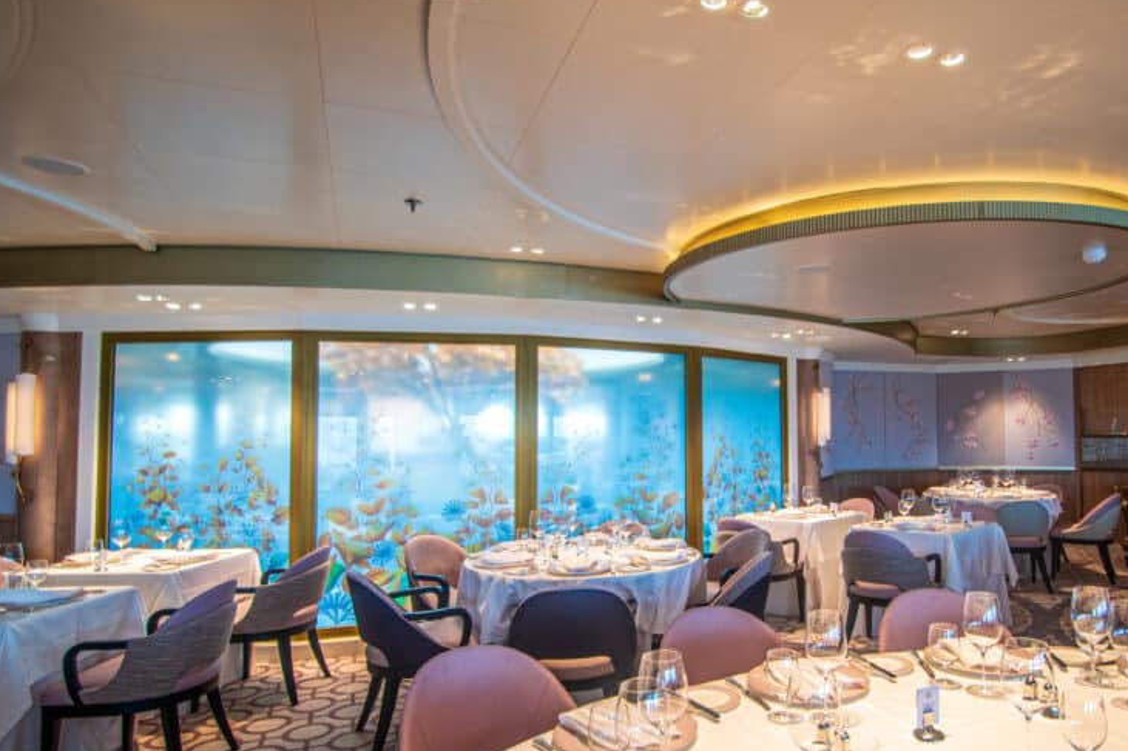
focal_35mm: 21
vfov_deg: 58.0
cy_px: 506
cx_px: 701
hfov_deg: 79.8
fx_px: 658
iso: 250
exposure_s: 1/60
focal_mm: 10
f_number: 3.5
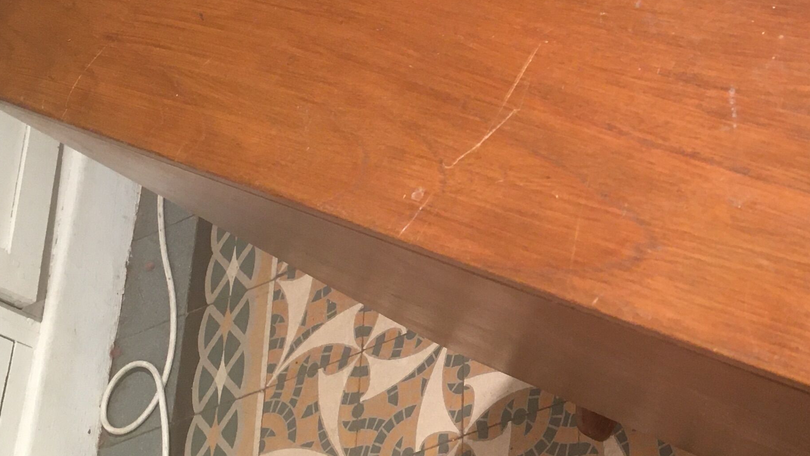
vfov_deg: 17.2
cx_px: 736
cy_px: 206
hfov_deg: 28.9
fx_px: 1504
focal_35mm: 70
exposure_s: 1/33
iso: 125
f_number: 2.2
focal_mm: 4.15
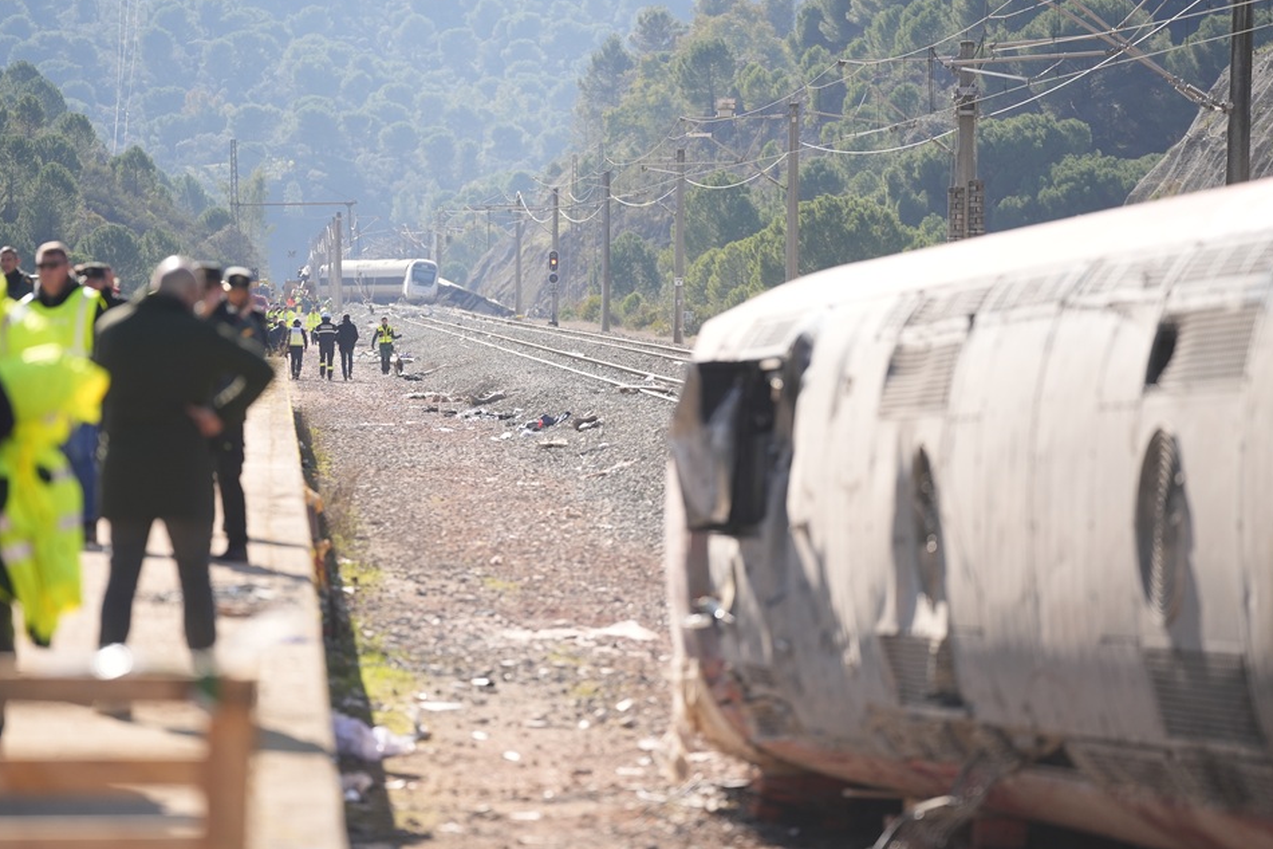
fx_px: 7035
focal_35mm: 199
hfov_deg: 10.3
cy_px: 427
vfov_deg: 6.9
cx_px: 651
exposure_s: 1/3200
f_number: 2.8
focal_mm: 189
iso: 400
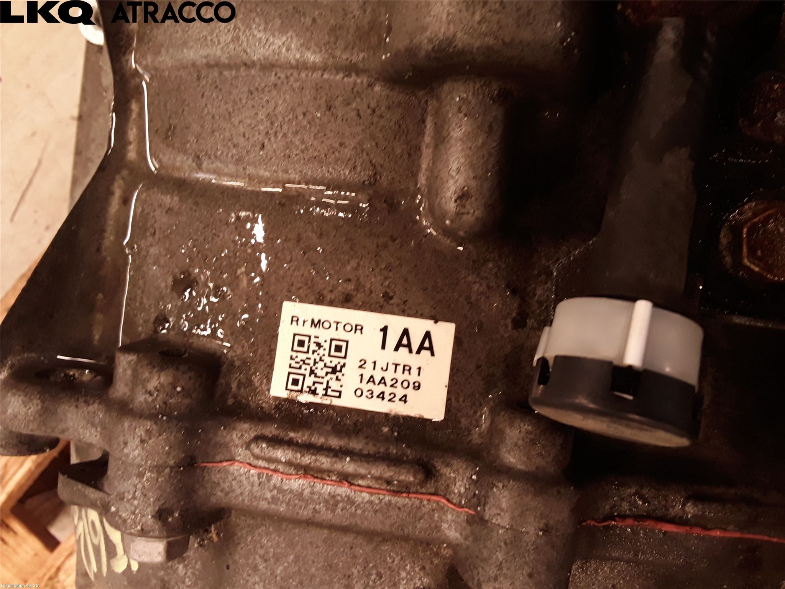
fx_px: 635
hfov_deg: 63.4
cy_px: 294
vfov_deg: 49.7
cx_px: 392
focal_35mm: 28
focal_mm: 2.91
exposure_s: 1/25
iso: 100
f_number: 1.9
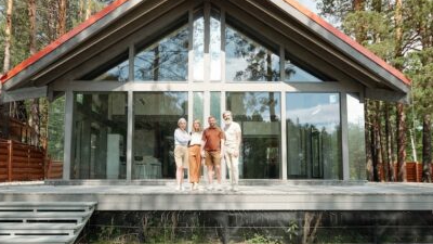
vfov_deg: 51.4
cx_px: 214
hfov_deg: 81.2
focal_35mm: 22
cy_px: 110
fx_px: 253
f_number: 6.3
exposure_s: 1/640
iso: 200
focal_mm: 20
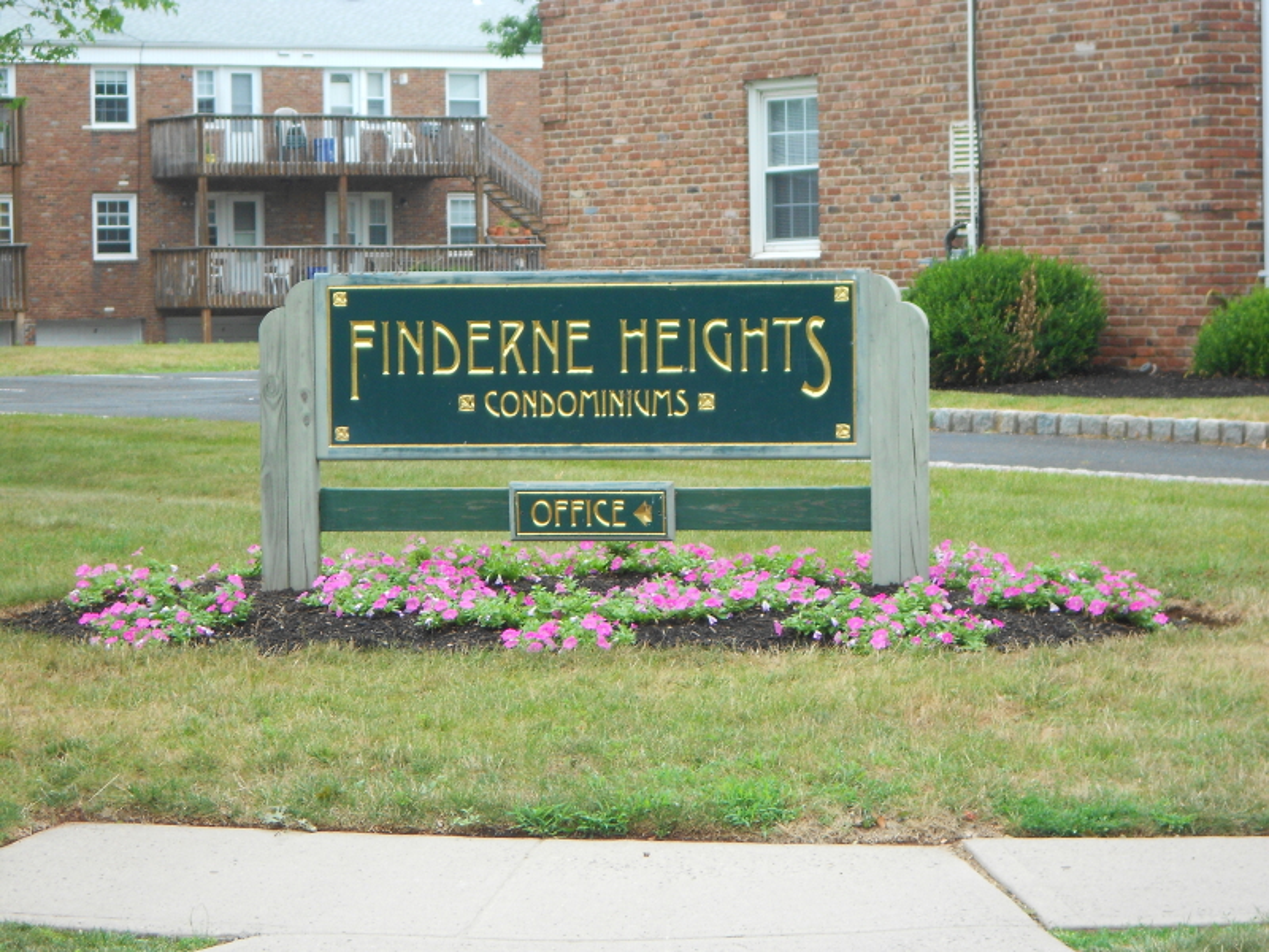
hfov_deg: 15.2
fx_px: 4766
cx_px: 634
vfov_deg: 11.4
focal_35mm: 130
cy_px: 476
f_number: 6.5
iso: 100
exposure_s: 1/60
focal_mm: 23
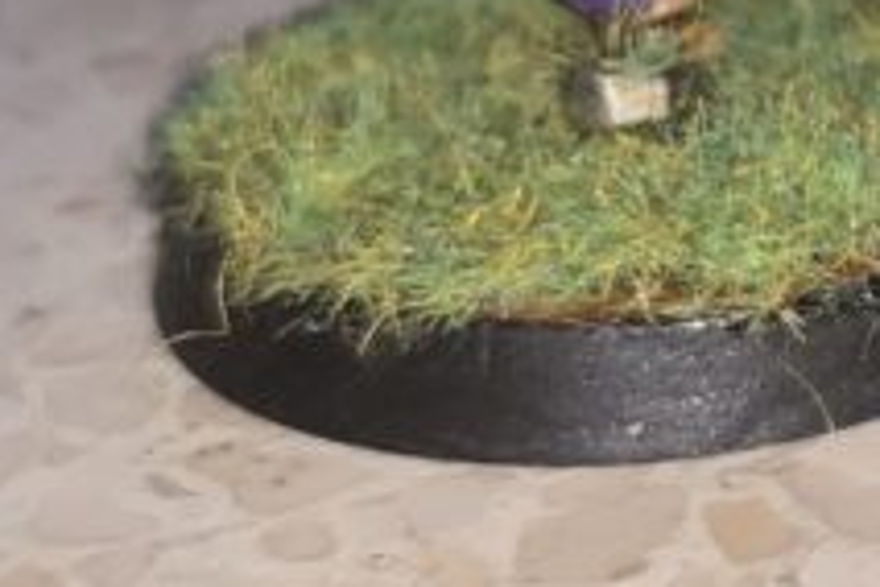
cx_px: 1541
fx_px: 3178
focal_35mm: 130
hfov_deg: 14.1
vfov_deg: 10.4
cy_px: -107
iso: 25
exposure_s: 1/66
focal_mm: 4.25
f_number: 1.8
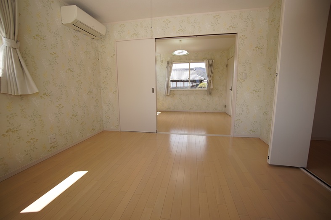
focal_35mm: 15
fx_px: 138
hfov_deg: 100.4
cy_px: 110
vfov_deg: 77.3
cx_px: 166
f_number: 4
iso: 100
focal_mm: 10
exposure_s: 1/160
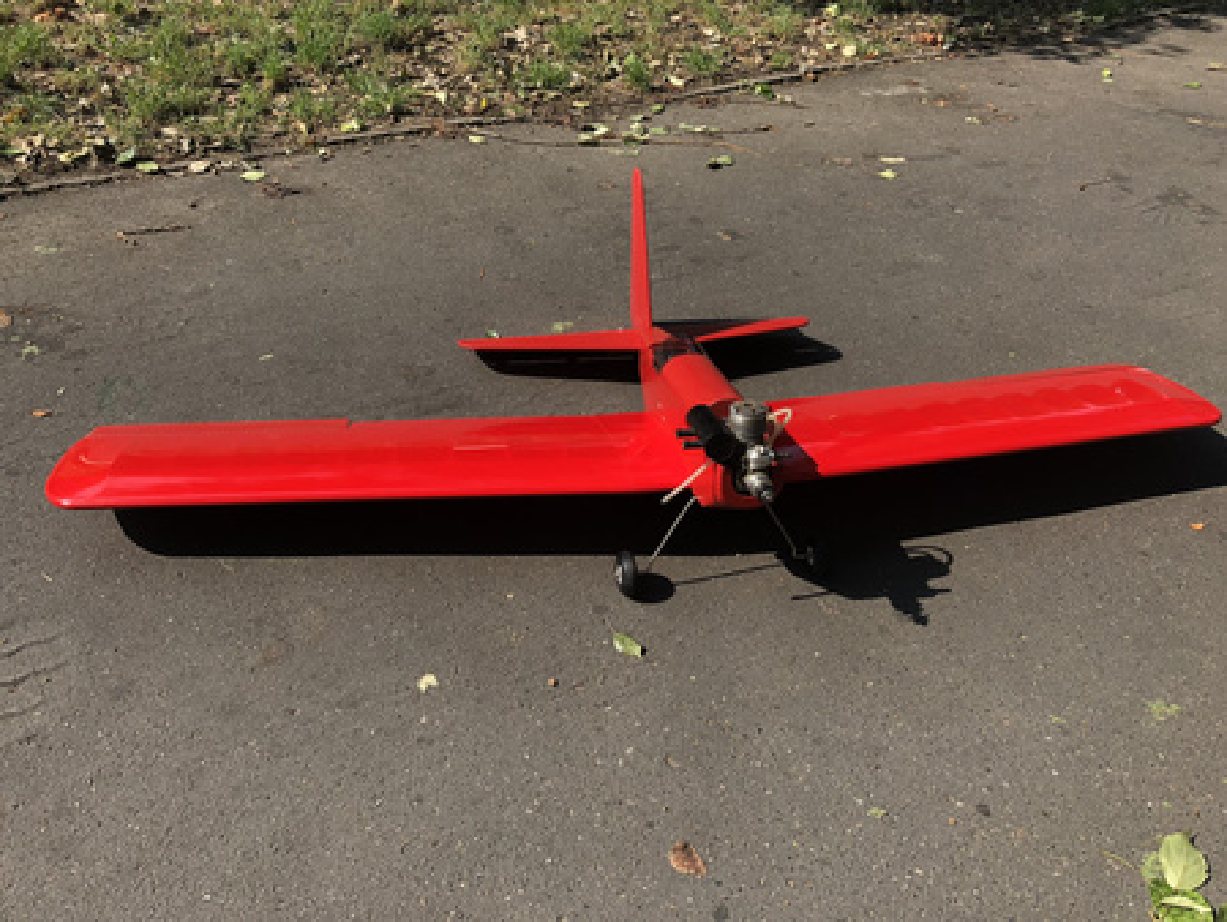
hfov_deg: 63.4
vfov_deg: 49.8
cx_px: 614
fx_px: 993
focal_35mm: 28
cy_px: 461
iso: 20
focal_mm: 3.99
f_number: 1.8
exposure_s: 1/631
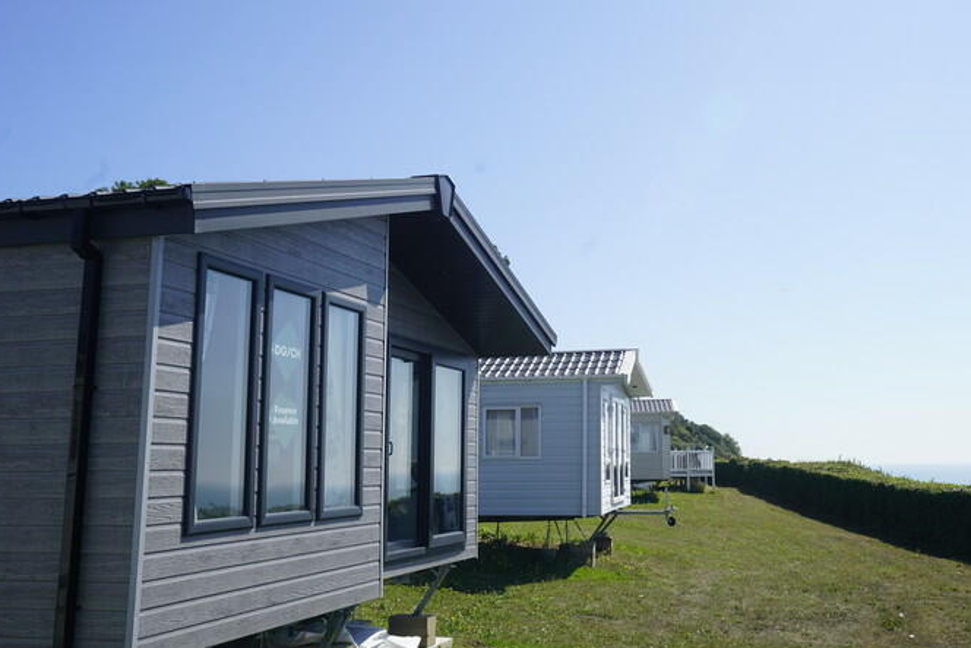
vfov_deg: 35.9
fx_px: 998
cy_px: 289
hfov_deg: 51.3
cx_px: 614
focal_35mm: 37
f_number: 11
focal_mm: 24
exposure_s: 1/125
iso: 100
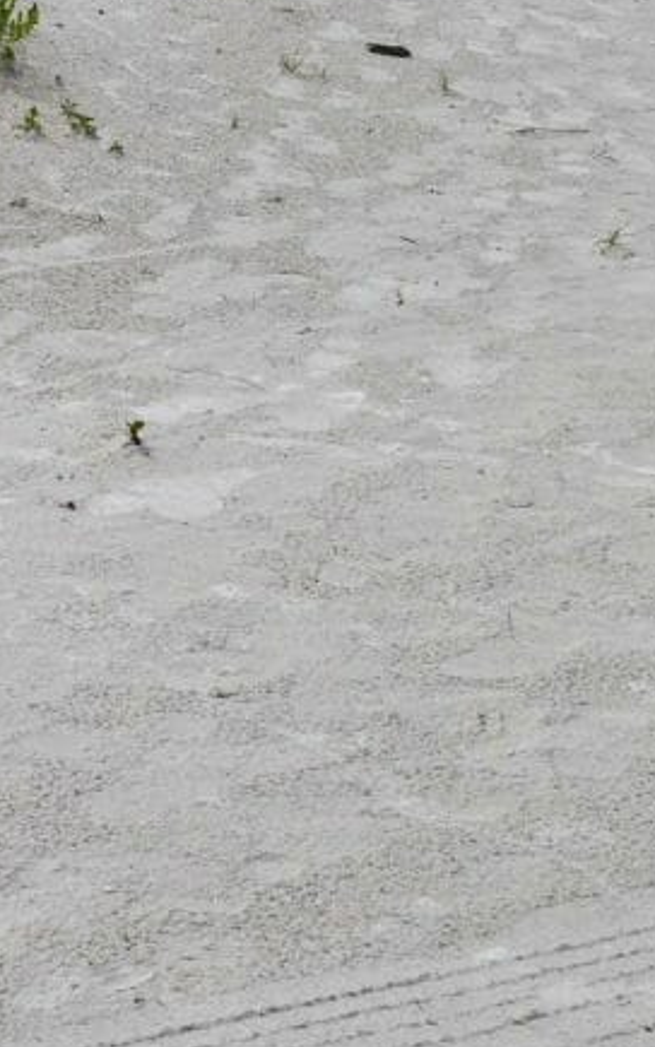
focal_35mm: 123
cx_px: -288
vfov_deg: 16.1
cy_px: -325
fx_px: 3512
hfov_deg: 10.3
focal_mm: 21
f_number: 11
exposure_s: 1/500
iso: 200
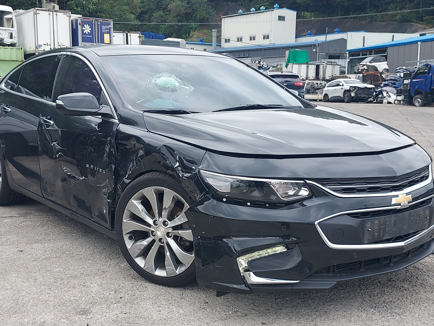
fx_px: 376
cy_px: 188
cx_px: 198
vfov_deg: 46.6
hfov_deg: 59.9
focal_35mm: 30
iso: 40
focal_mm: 4.6
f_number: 1.8
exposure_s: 1/282
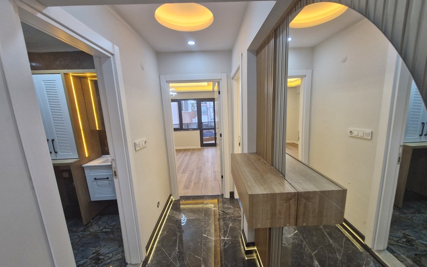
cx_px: 215
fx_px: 163
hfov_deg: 105.3
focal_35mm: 14
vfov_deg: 78.3
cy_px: 150
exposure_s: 1/50
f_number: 2.2
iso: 125
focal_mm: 1.74
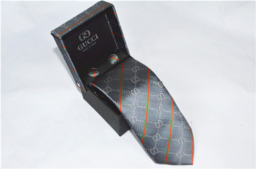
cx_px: 128
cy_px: 84
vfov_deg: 27.9
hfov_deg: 41.2
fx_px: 340
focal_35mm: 48
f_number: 25
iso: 6400
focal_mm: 32
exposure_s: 1/250
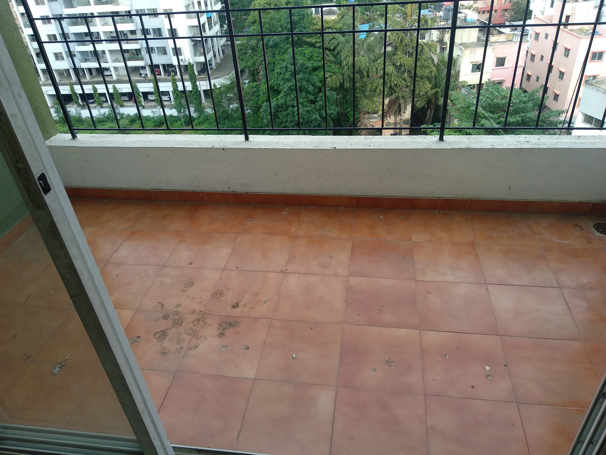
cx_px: 303
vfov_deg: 53.1
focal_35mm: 26
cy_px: 228
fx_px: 455
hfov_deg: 67.3
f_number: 2.2
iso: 160
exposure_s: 1/100
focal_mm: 3.81
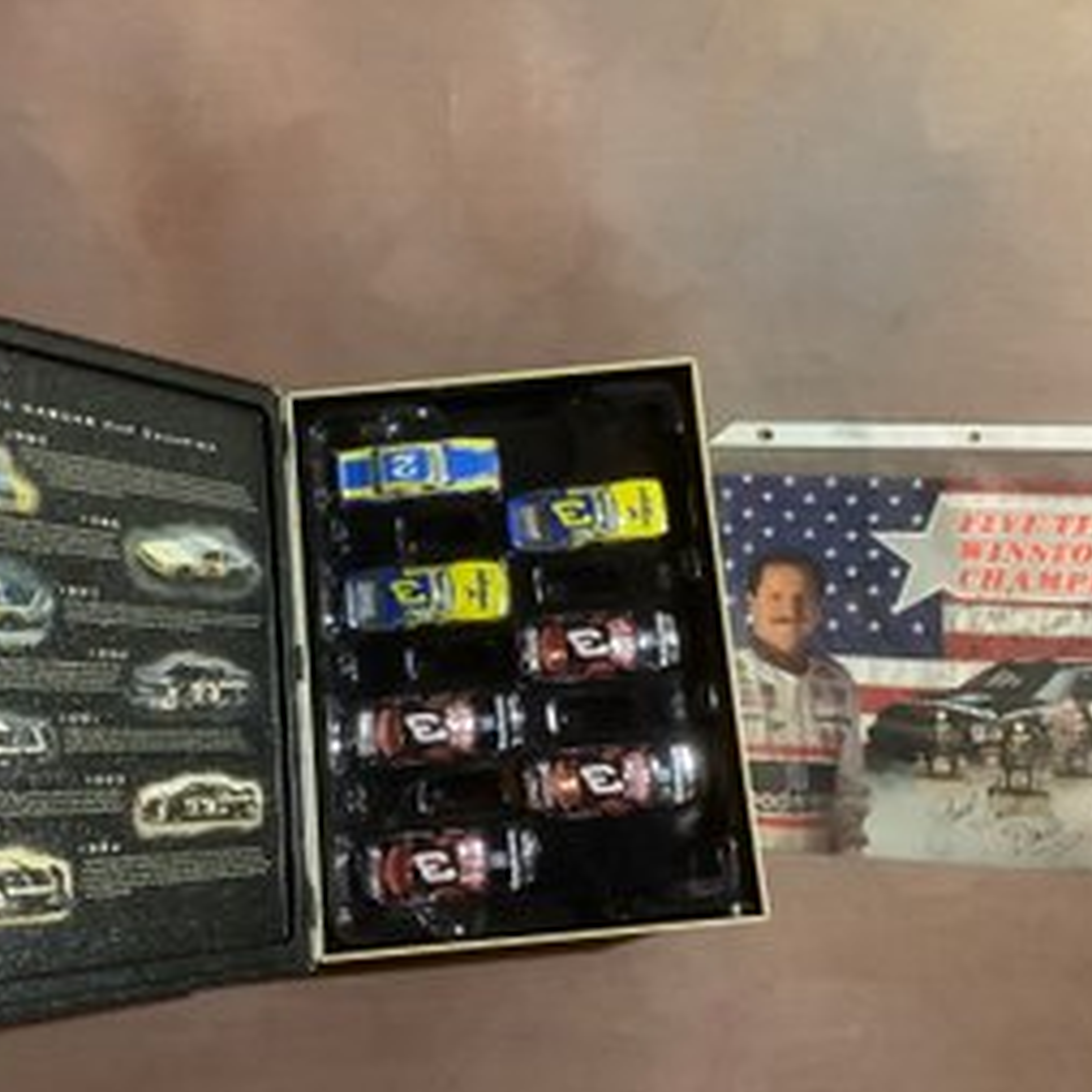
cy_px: 544
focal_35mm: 37
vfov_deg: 44.9
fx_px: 1321
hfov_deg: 44.9
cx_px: 548
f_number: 2.4
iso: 640
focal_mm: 3.3
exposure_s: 1/30
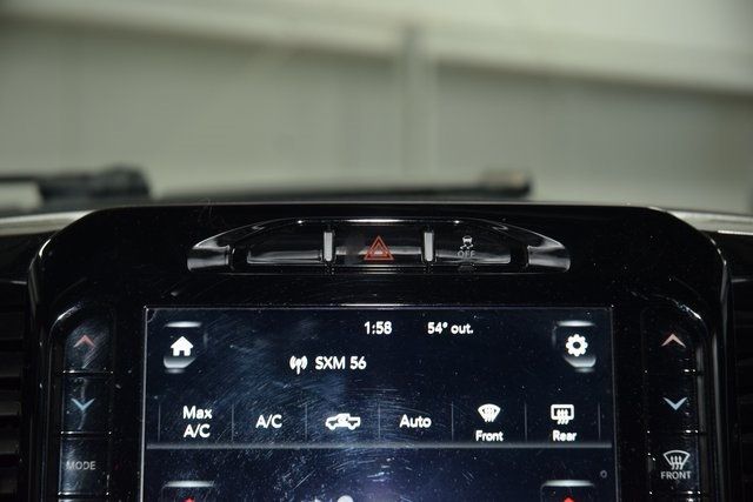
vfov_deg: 13.0
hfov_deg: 19.5
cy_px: 251
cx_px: 376
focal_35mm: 105
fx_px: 2197
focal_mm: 70
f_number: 4.5
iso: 800
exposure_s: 1/60
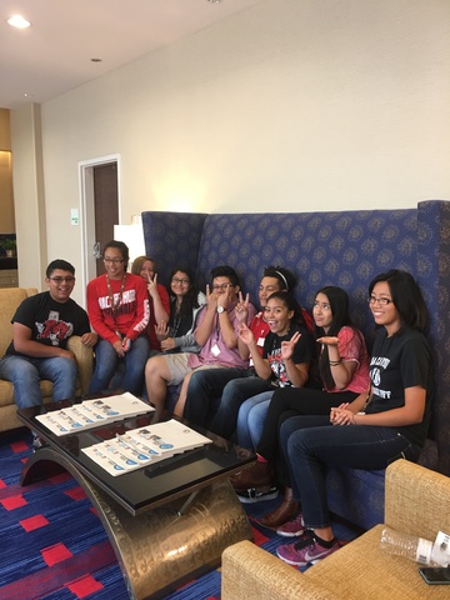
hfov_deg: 48.2
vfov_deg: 61.7
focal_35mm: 29
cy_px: 300
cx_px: 225
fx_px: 503
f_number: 2.2
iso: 32
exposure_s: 1/15
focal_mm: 4.15
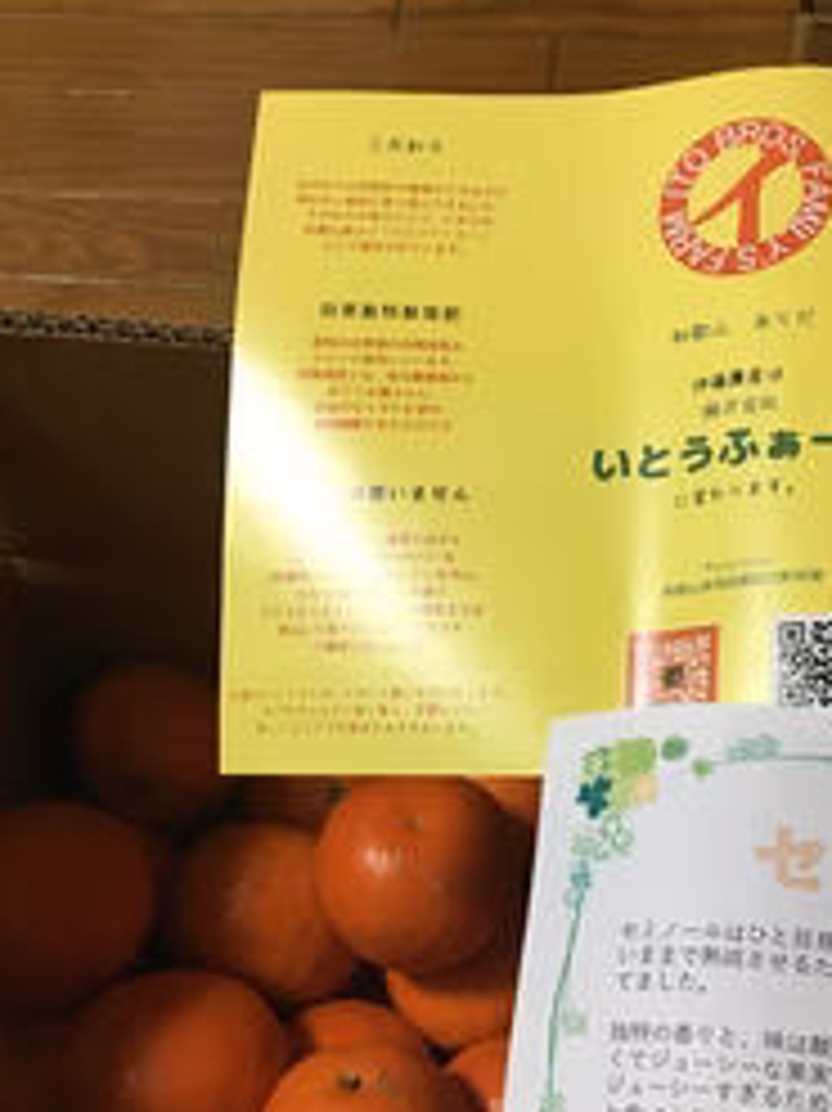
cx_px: 522
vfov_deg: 40.0
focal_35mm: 47
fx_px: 1508
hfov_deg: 30.7
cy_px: 738
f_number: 2.2
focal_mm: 4.15
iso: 160
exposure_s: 1/30
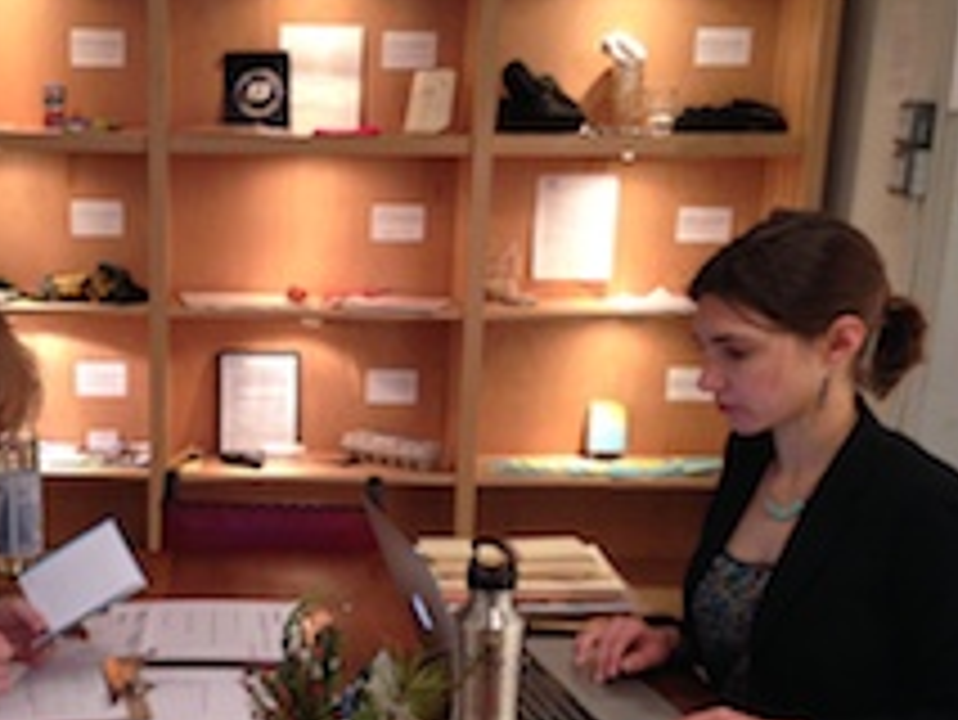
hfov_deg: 30.5
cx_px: 216
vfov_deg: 23.5
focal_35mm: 62
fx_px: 1717
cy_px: 504
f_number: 2.4
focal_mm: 4.12
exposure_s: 1/20
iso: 125
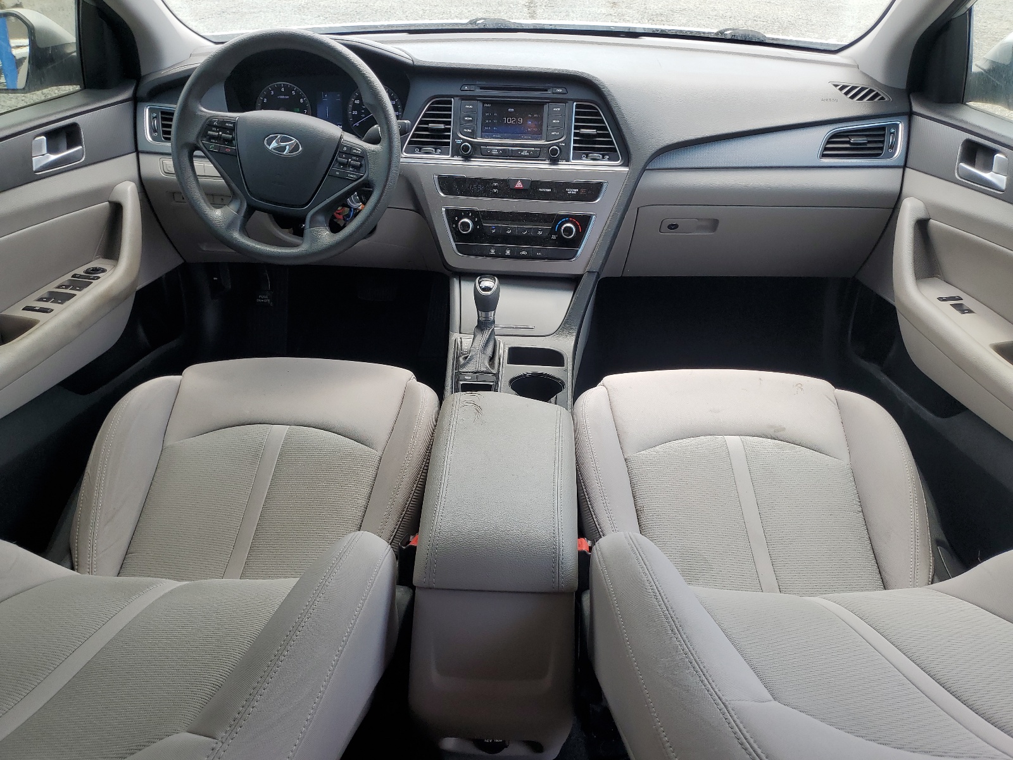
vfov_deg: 53.1
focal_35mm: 26
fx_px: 761
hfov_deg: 67.3
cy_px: 380
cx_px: 506
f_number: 1.5
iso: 50
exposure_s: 1/455
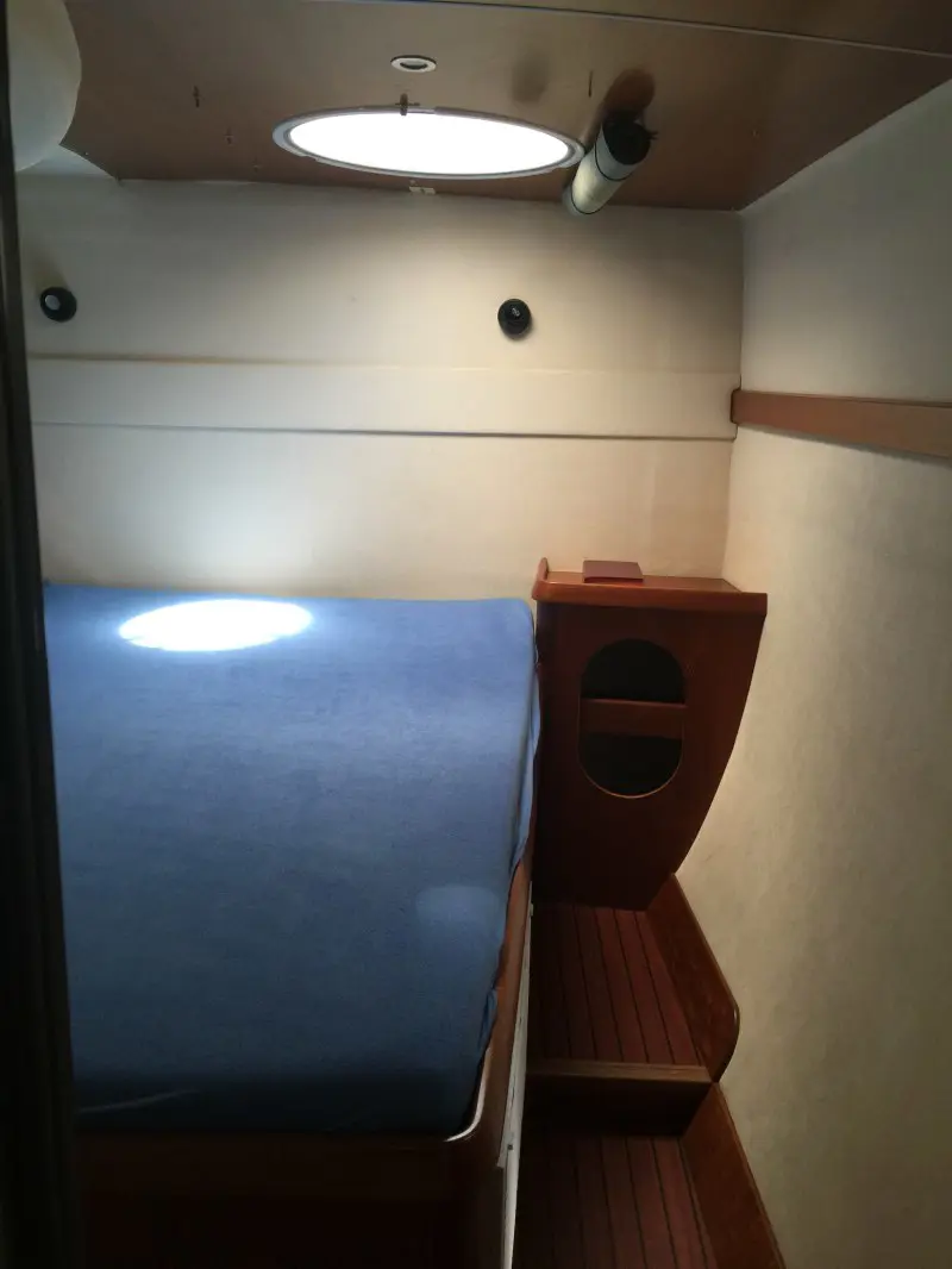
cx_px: 476
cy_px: 634
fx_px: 1063
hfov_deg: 48.2
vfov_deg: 61.6
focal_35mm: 29
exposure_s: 1/30
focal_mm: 4.15
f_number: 2.2
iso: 32
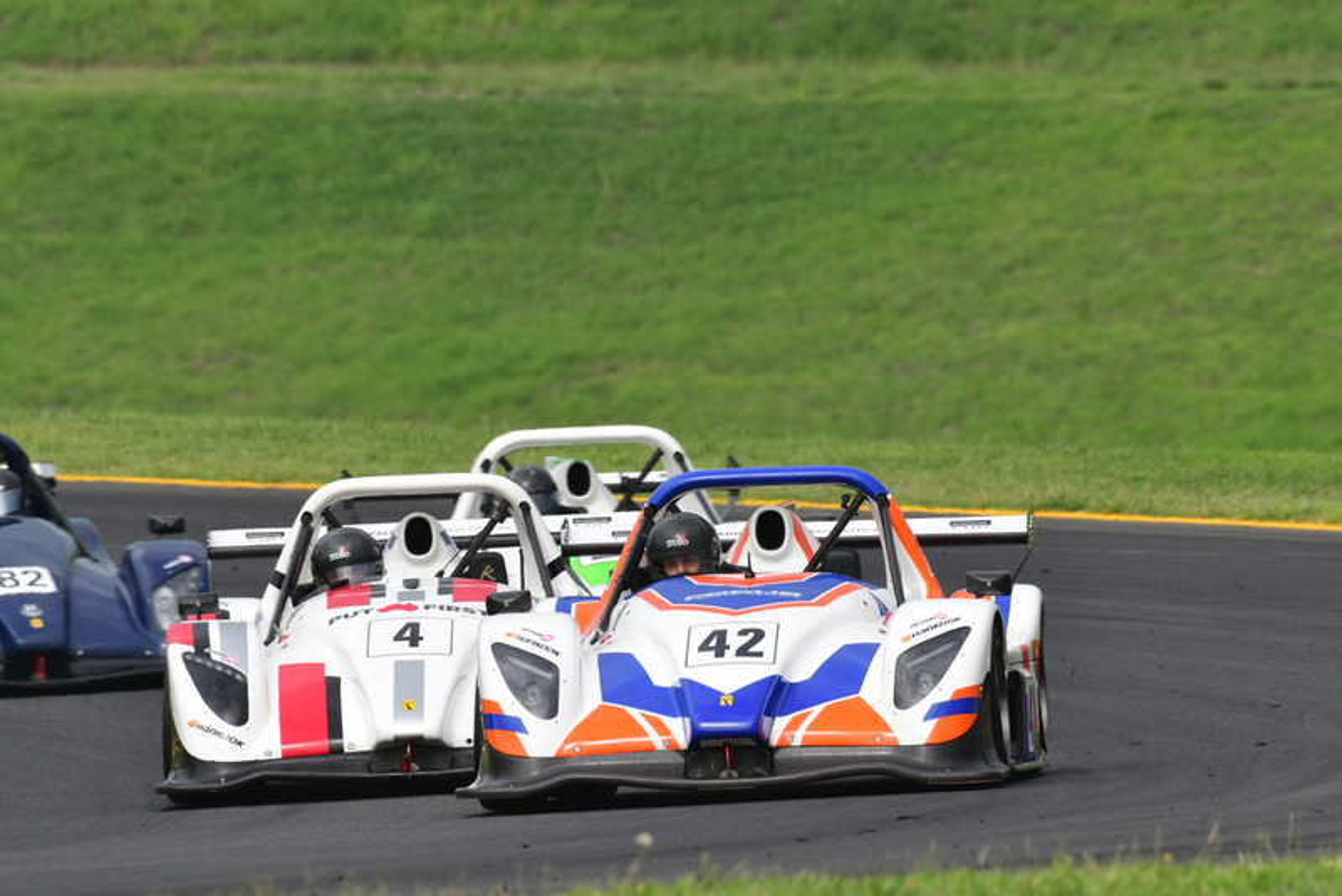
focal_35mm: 690
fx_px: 25730
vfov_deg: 2.0
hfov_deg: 3.0
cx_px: 671
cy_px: 448
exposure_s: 1/640
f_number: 10
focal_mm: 460
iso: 500
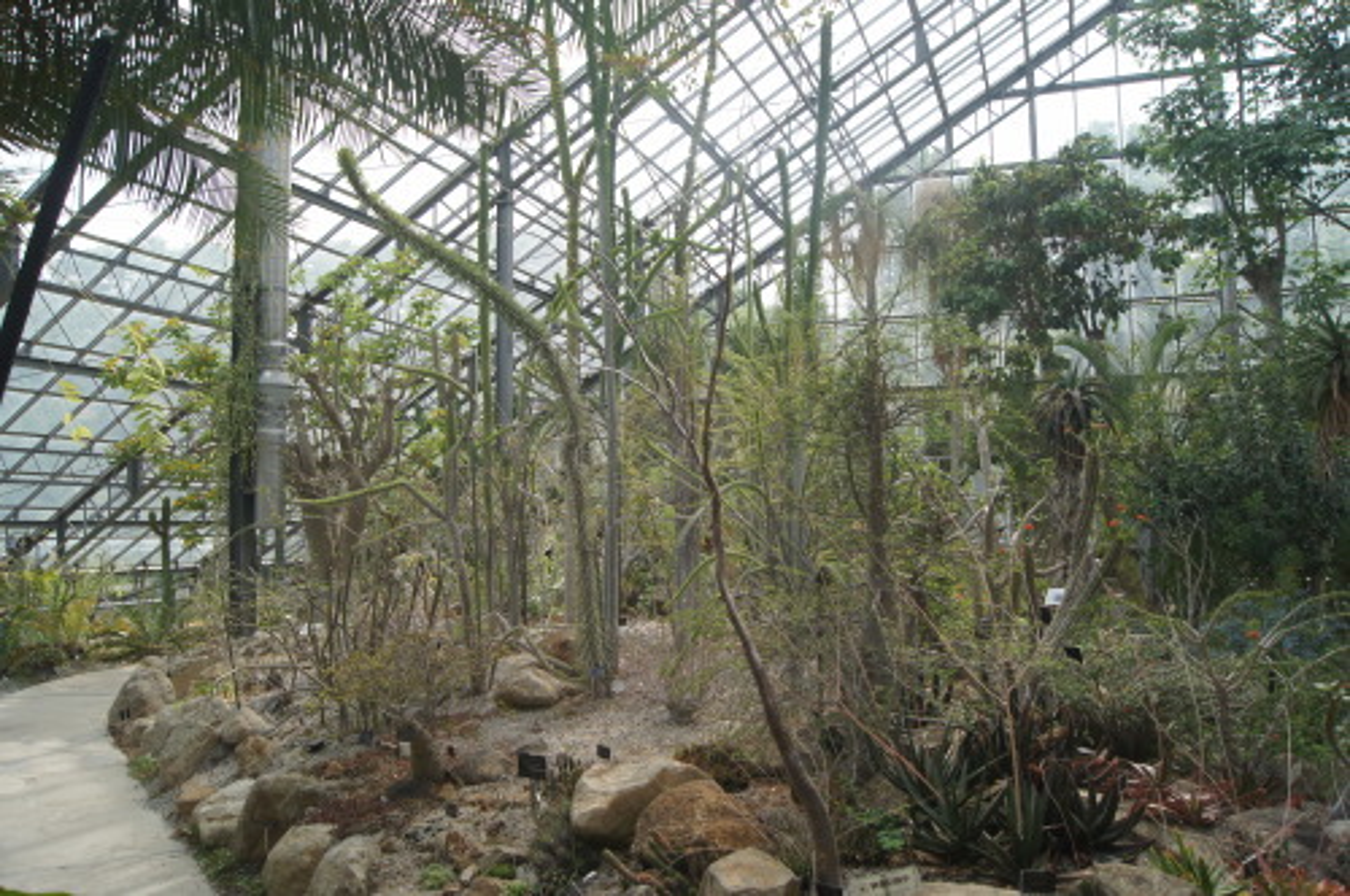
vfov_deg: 47.8
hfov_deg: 67.4
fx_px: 1011
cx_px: 675
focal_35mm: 27
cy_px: 448
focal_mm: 18
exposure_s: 1/100
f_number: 6.3
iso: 100
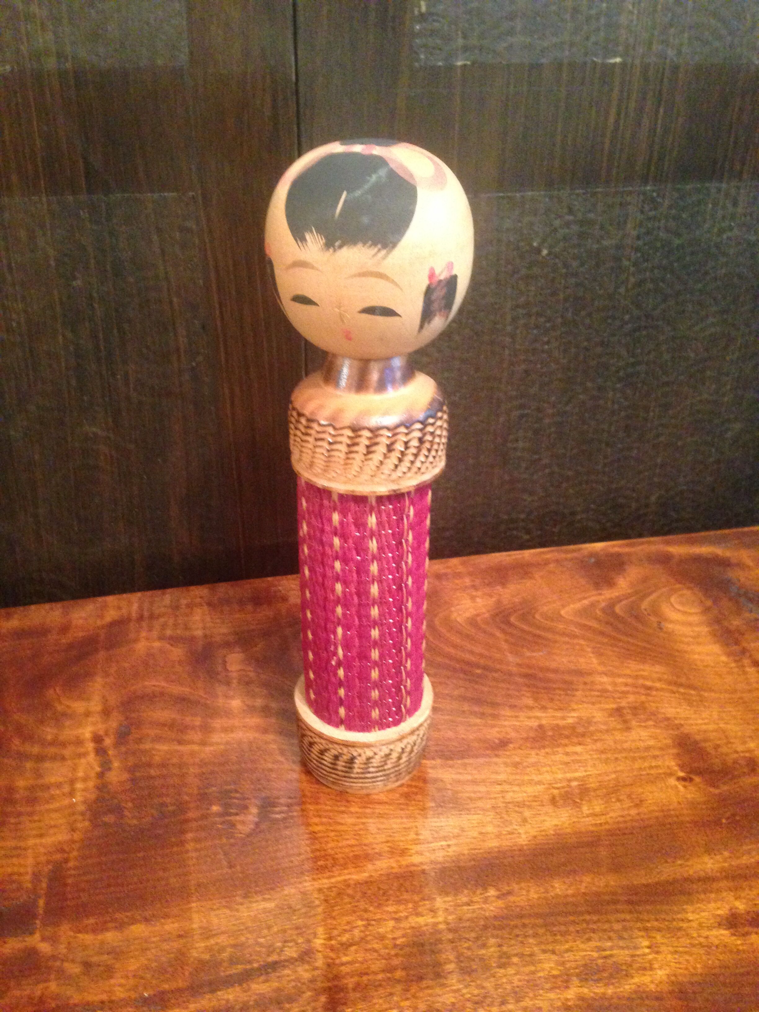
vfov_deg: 55.4
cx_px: 380
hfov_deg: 42.9
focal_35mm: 33
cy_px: 506
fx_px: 965
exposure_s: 1/15
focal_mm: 4.12
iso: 500
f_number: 2.4
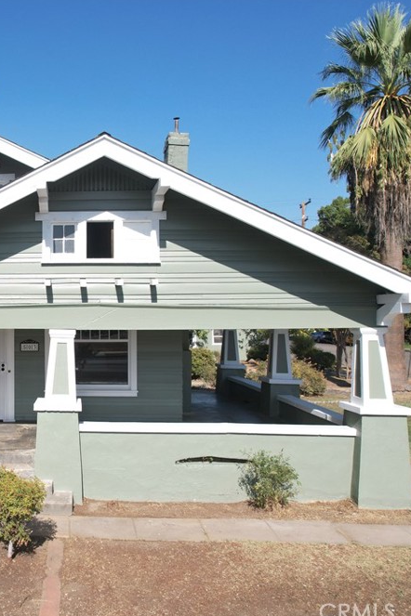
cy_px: 308
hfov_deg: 35.4
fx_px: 582
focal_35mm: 34
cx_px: 5
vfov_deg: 55.8
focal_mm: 8.38
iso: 100
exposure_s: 1/1600
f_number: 2.8
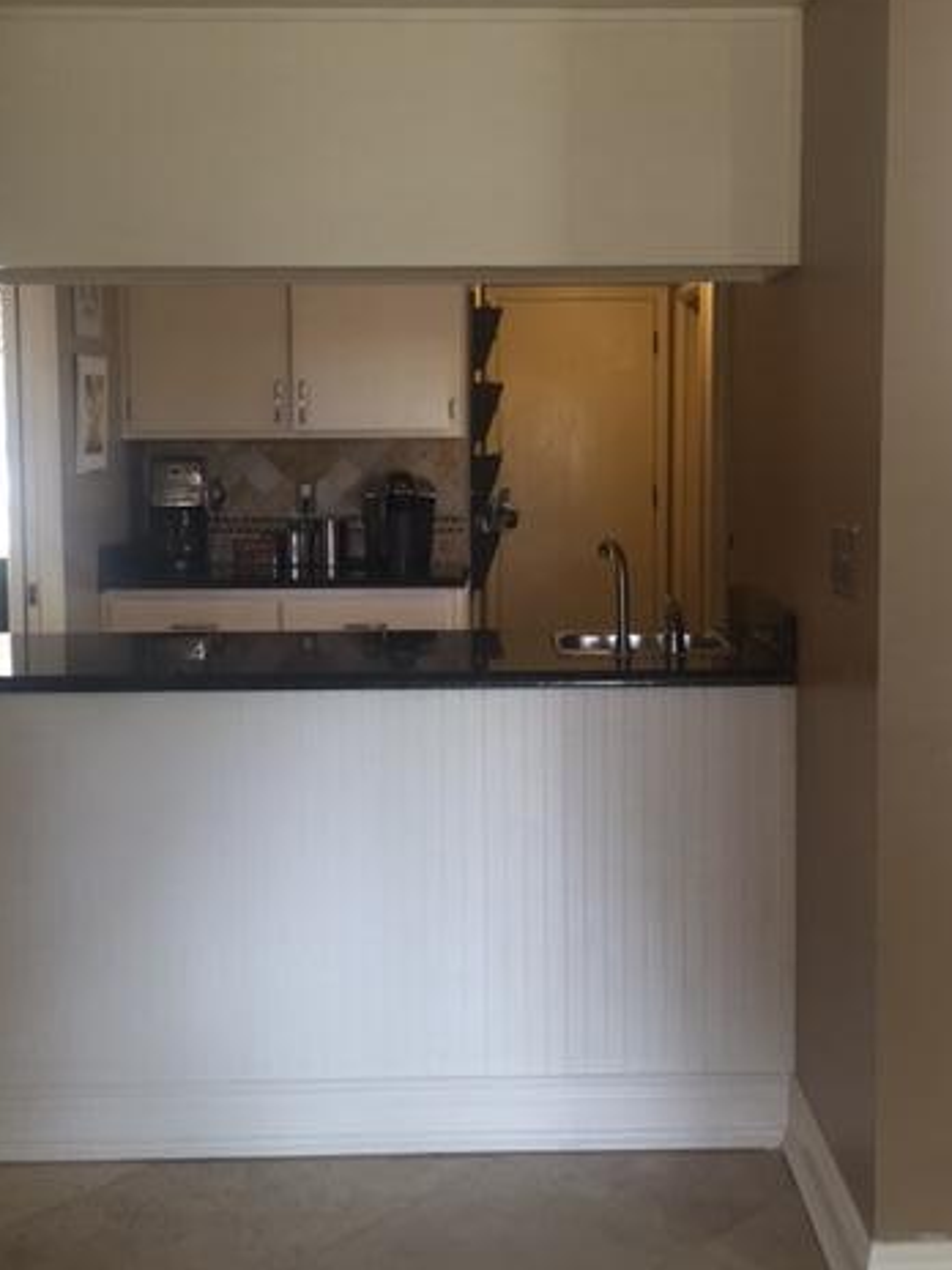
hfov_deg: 35.9
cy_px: 550
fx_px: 1467
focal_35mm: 40
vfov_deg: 46.7
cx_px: 514
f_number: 2.2
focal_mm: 4.15
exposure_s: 1/30
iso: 125
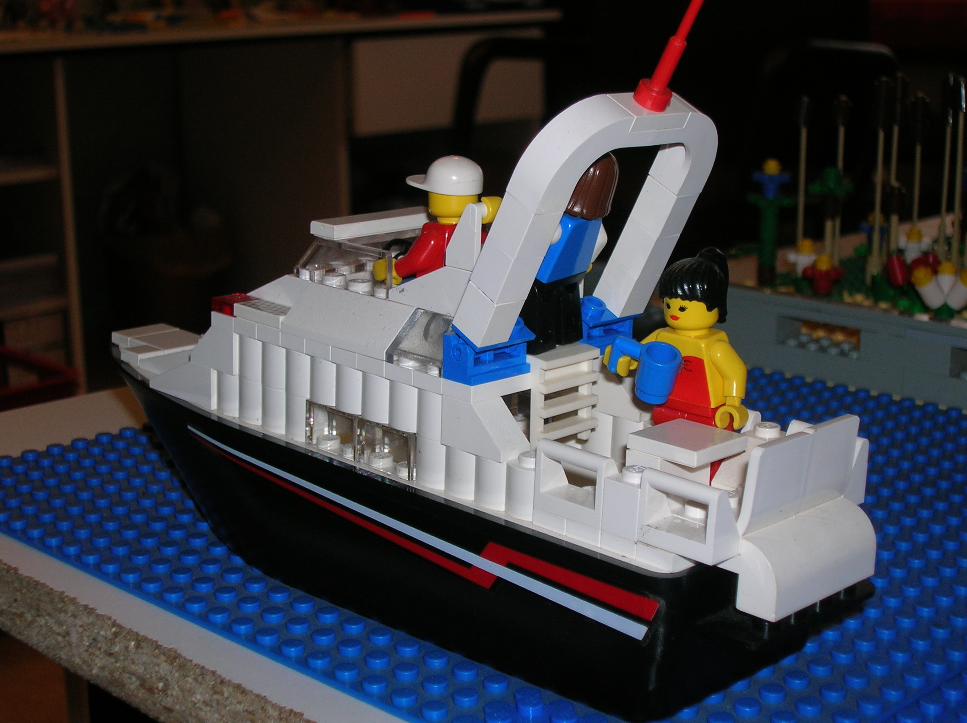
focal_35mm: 58
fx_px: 1619
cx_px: 484
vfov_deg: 25.2
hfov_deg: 33.3
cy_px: 362
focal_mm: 9.7
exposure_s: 1/60.1
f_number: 3.5
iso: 50
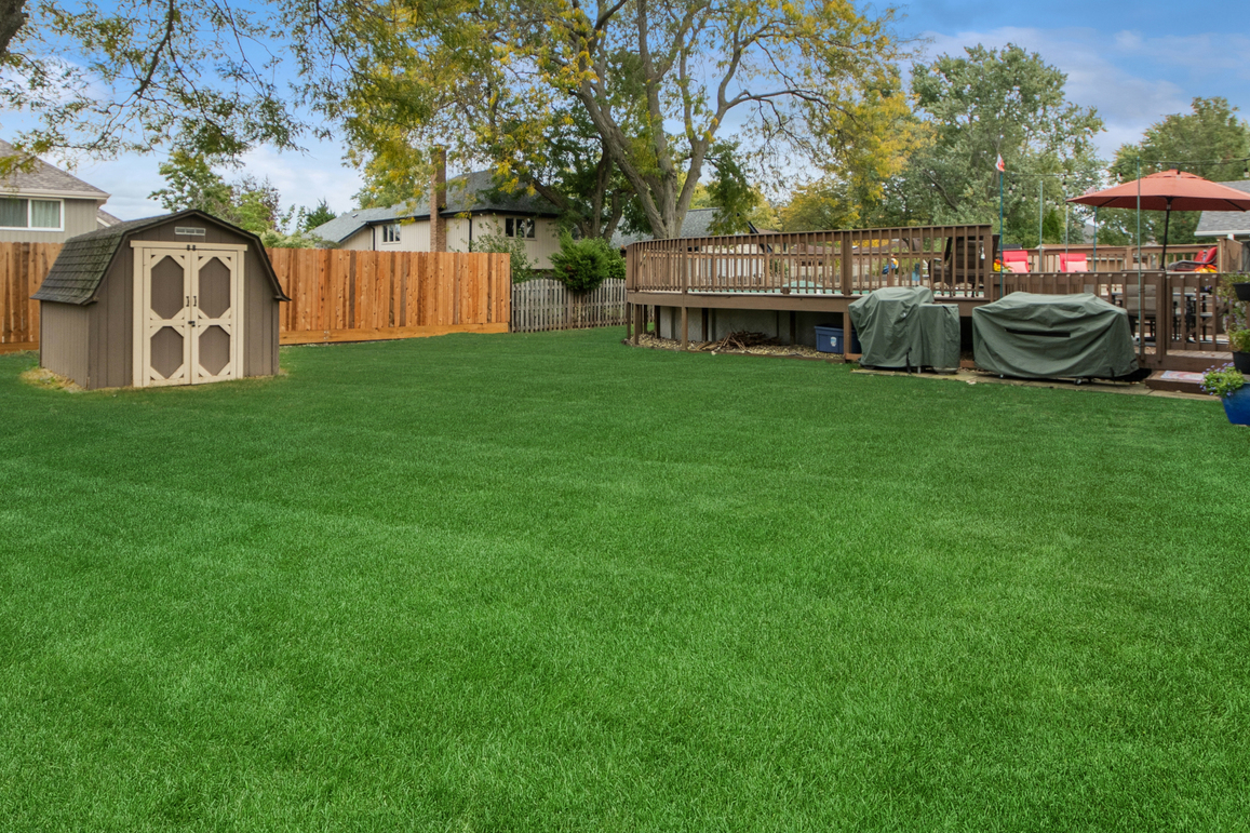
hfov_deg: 81.1
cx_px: 576
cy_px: 294
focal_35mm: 21
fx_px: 729
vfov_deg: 58.4
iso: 250
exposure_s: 1/160
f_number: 9
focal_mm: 10
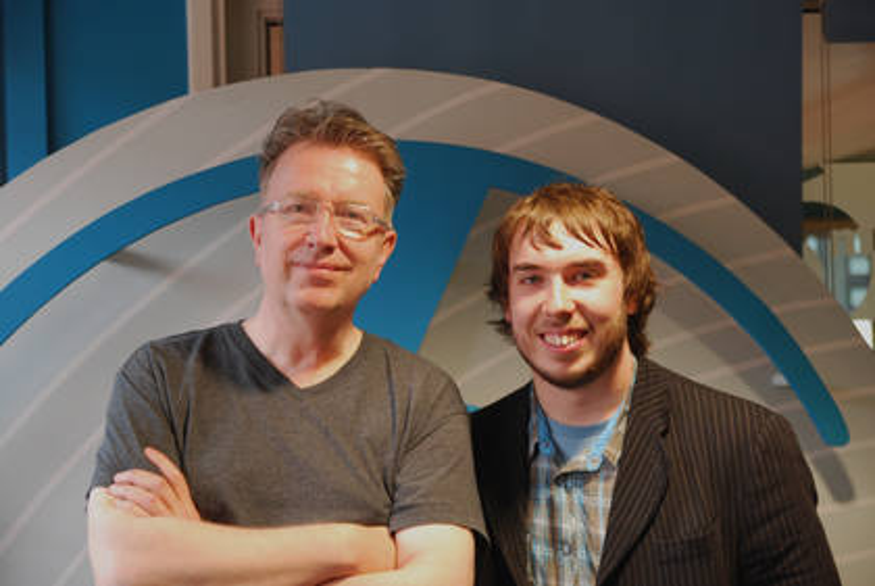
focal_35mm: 69
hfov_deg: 29.2
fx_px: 1679
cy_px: 293
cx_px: 438
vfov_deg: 19.8
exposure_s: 1/30
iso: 450
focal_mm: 46
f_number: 2.8
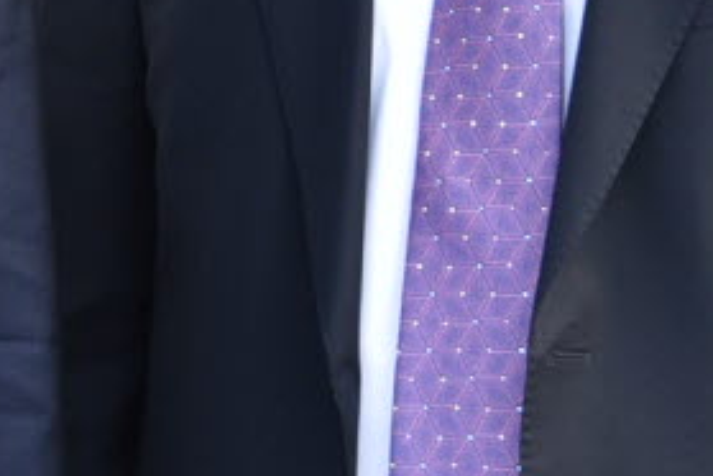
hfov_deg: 6.4
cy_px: -205
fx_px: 6238
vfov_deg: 4.3
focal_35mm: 315
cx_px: -409
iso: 140
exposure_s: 1/125
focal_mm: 40
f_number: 4
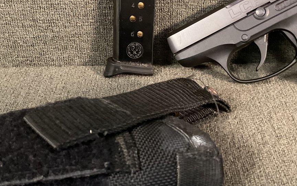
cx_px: 166
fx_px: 437
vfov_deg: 24.0
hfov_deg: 37.5
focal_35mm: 54
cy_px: 87
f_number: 1.8
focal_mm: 3
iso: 500
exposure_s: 1/24
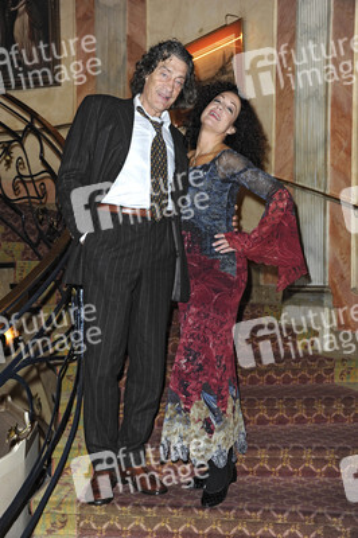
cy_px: 269
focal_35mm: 44
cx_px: 179
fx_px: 657
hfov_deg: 30.5
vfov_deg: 44.5
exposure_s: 1/160
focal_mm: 44
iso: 1000
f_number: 5.6
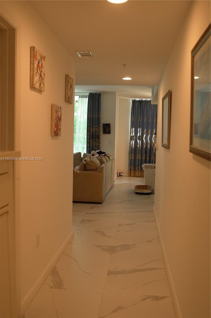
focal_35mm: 36
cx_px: 106
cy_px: 159
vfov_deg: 53.2
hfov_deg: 36.7
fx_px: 318
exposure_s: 1/80
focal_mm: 24
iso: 400
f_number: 3.5
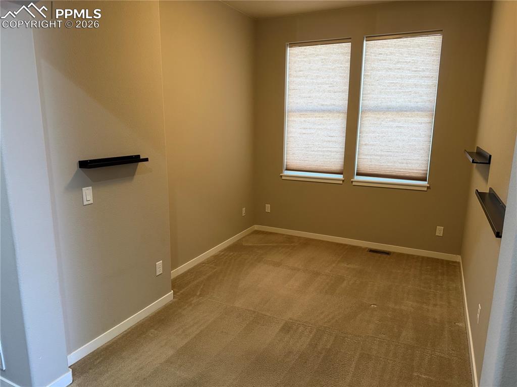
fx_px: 358
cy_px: 194
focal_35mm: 24
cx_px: 258
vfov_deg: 56.8
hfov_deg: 71.6
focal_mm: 6.76
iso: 320
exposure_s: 1/60
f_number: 1.78
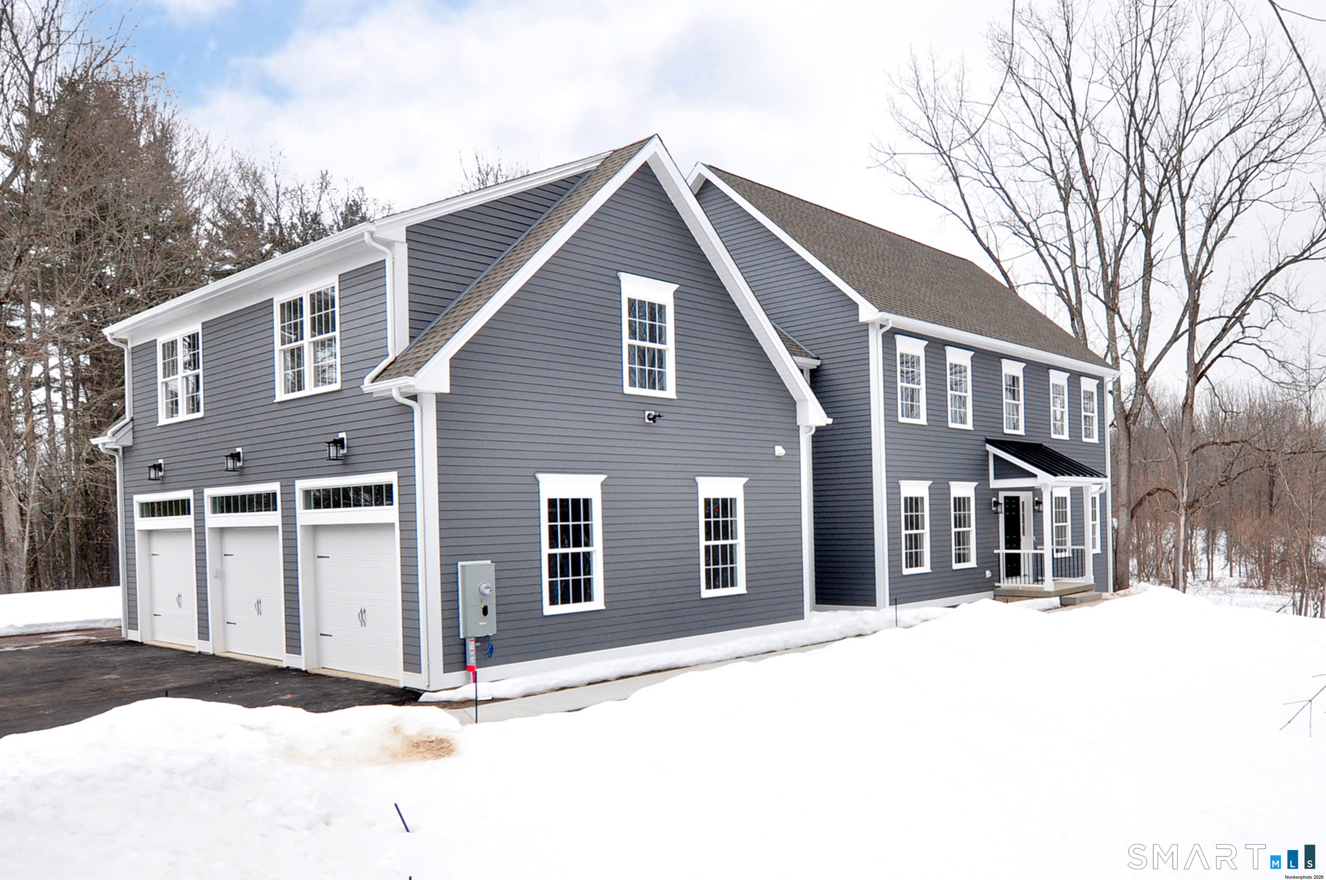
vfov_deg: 69.5
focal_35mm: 17
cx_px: 663
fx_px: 634
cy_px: 440
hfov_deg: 92.5
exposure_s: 1/320
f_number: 8
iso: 400
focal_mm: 11.5
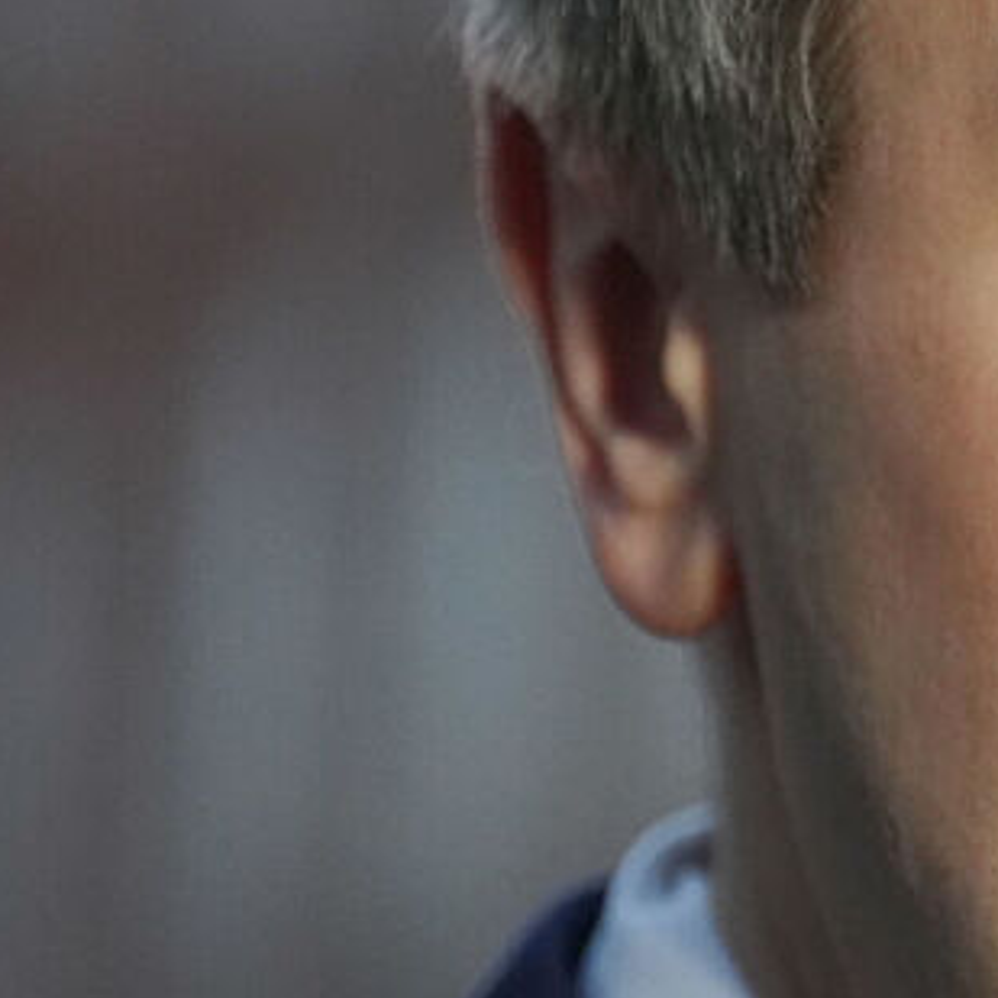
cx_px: 1482
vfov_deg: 3.3
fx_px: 17549
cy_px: 481
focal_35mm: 538
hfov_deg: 3.2
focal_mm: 163
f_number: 2.8
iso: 4000
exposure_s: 1/500
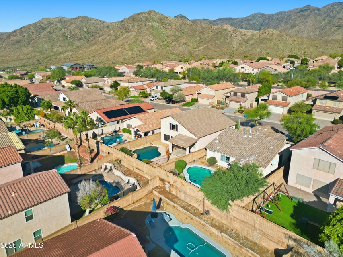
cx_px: 172
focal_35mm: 24
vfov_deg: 56.8
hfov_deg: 71.6
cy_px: 128
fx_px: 238
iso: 120
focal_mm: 6.7
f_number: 1.7
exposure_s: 1/4000
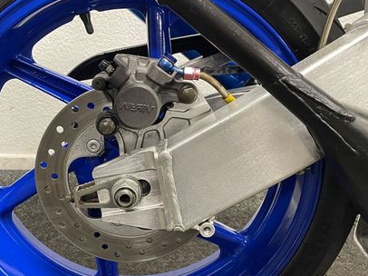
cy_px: 154
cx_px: 139
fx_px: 436
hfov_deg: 45.4
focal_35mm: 41
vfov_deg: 35.1
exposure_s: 1/50
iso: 500
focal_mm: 4.2
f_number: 1.6
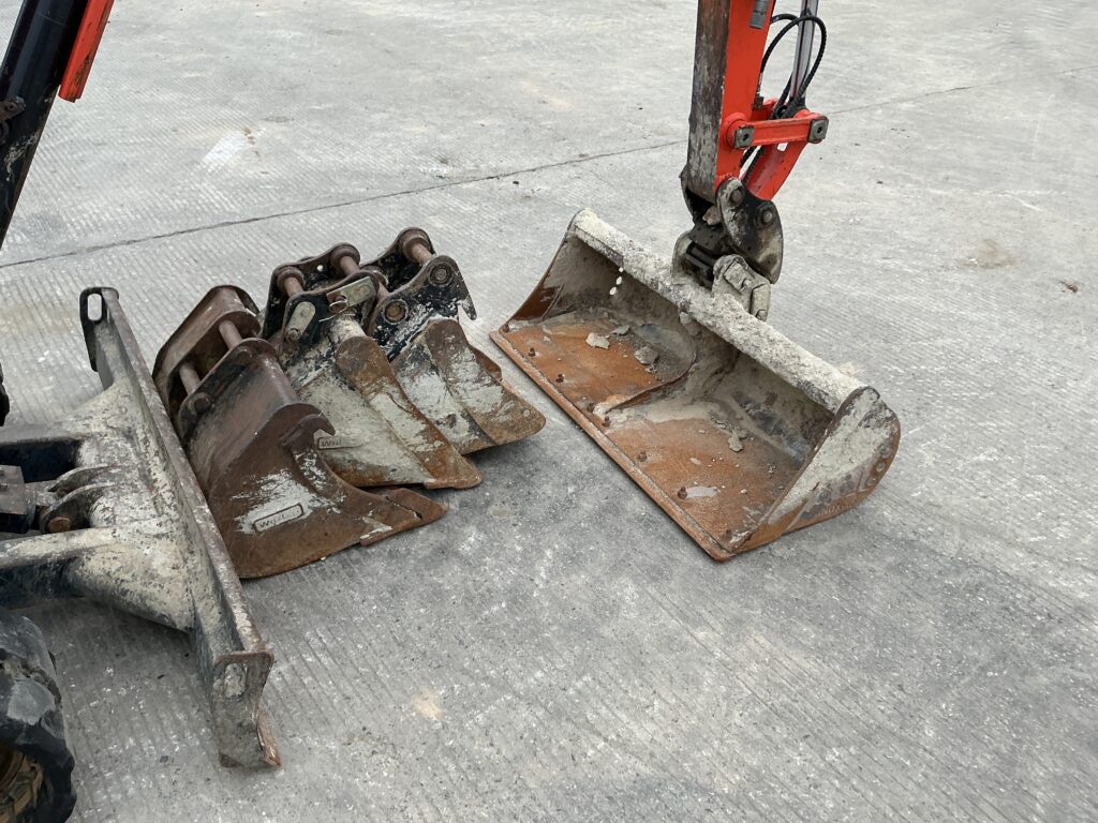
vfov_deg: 49.7
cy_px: 412
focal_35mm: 28
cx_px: 549
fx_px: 888
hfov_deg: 63.4
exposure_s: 1/279
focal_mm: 3
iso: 25
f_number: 1.8
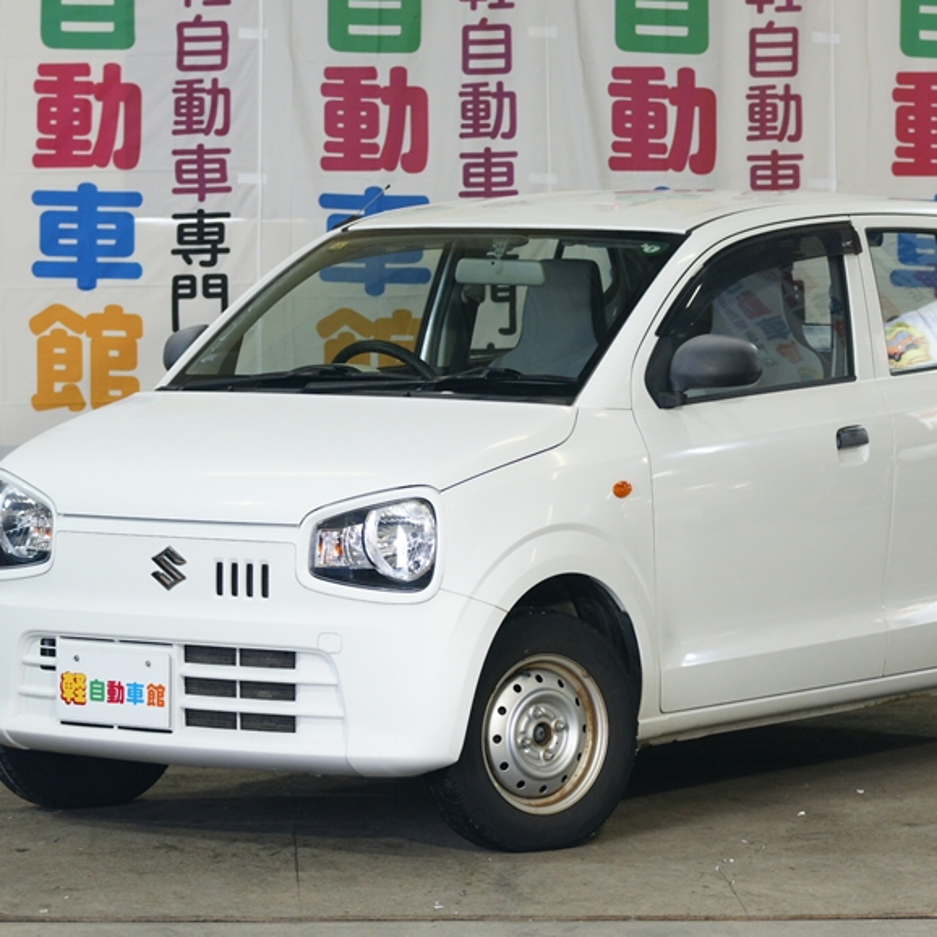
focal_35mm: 159
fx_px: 4869
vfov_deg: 11.0
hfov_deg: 11.0
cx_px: 524
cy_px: 475
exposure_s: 1/40
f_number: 4.5
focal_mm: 80
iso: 400
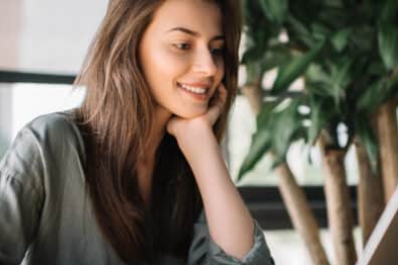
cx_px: 226
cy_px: 151
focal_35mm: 57
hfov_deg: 35.0
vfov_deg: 23.8
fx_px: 630
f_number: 1.4
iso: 200
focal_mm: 35
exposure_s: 1/800
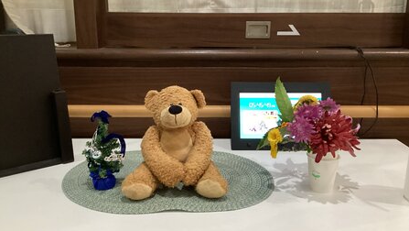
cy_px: 110
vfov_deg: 34.7
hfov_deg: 58.0
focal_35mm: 34
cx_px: 204
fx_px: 369
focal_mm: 3.3
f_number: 2.4
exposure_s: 1/30
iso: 320
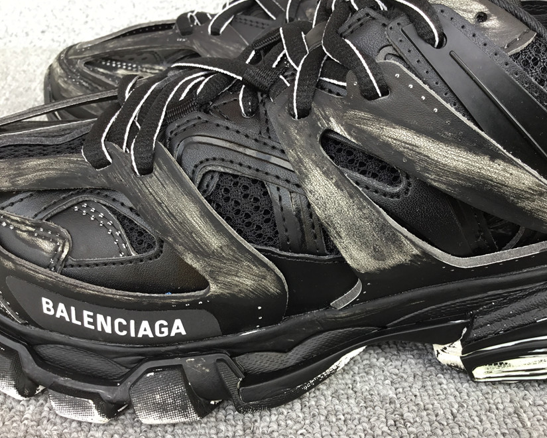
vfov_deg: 44.5
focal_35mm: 33
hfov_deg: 54.2
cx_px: 293
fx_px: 534
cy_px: 220
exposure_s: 1/100
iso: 40
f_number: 2.4
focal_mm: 3.3
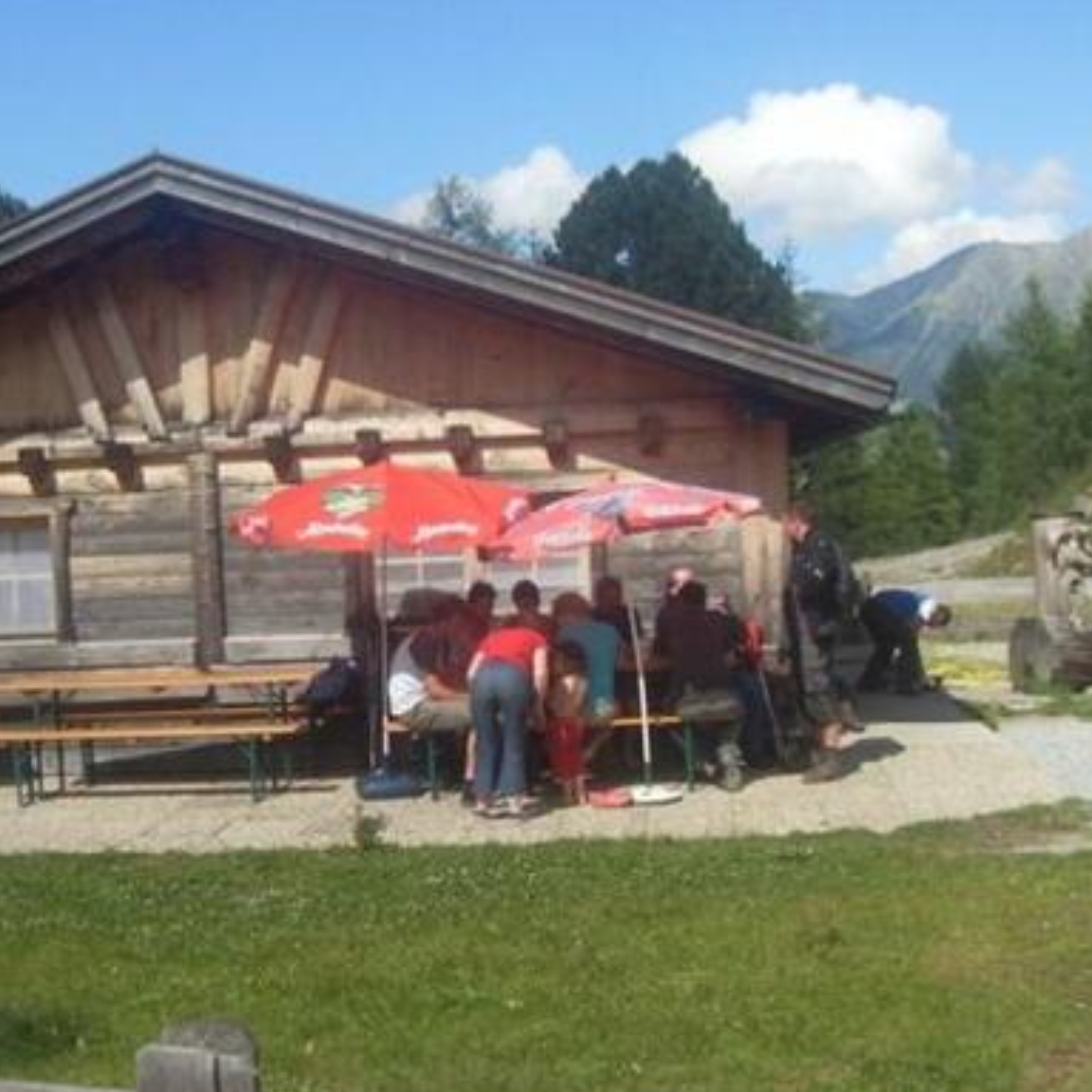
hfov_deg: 34.0
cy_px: 614
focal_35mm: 50
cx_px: 471
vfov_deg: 34.0
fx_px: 1785
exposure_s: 1/180
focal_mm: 6.3
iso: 80
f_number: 7
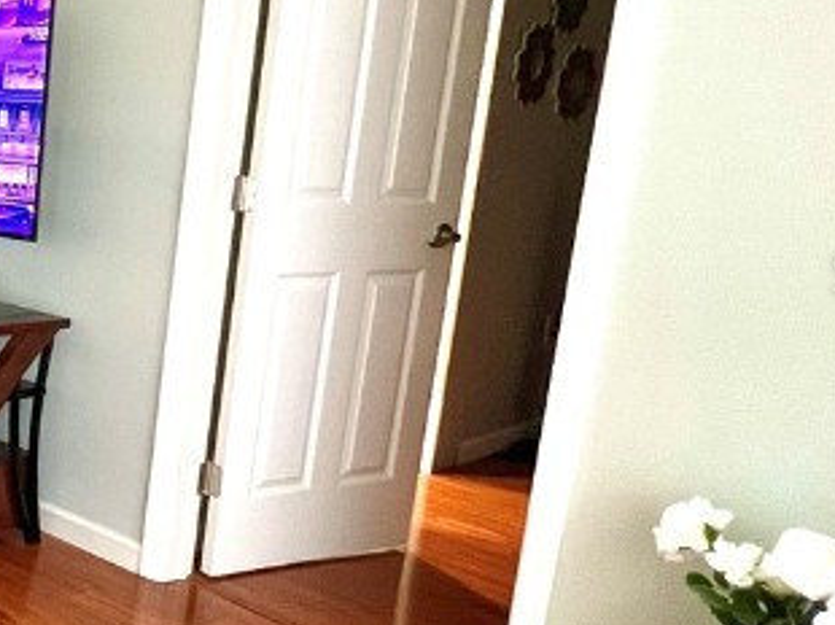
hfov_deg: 31.6
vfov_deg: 33.5
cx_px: -294
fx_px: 1036
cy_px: 272
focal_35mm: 43
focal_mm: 1.57
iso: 250
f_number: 1.8
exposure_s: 1/60
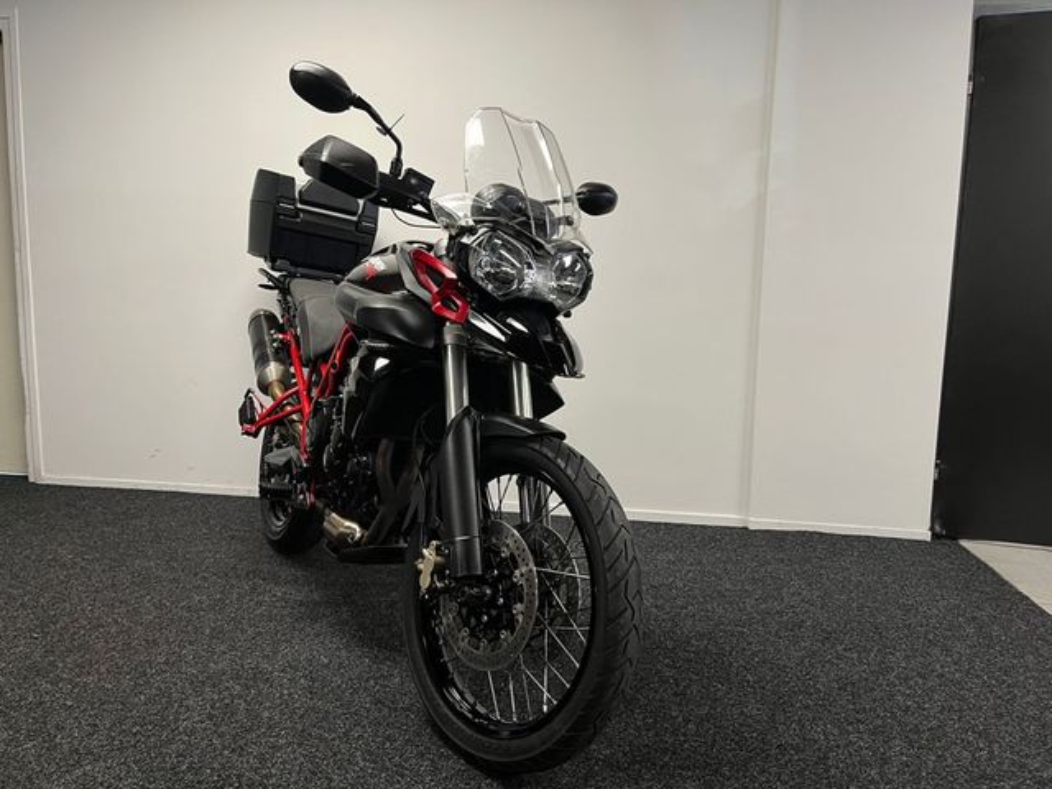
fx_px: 790
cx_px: 526
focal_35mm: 26
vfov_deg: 53.1
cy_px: 394
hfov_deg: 67.3
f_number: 1.6
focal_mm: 5.1
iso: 80
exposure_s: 1/50
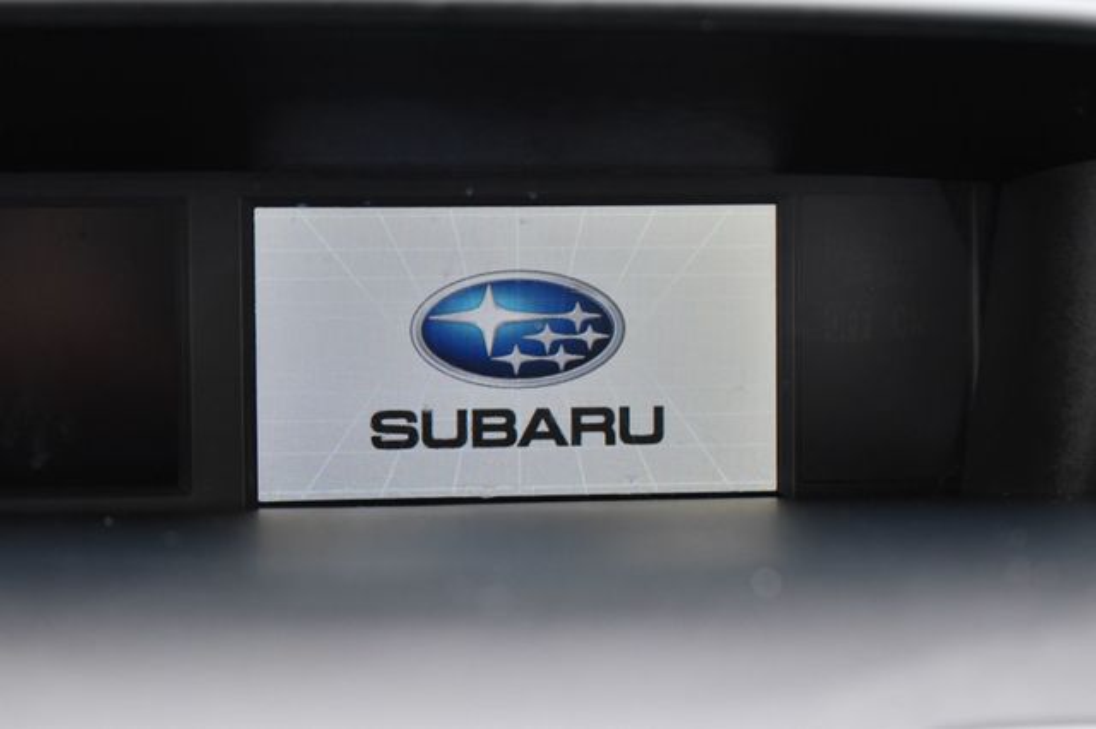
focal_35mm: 82
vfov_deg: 16.5
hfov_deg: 24.6
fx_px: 2510
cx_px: 548
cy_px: 364
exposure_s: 1/125
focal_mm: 55
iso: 1250
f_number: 5.6
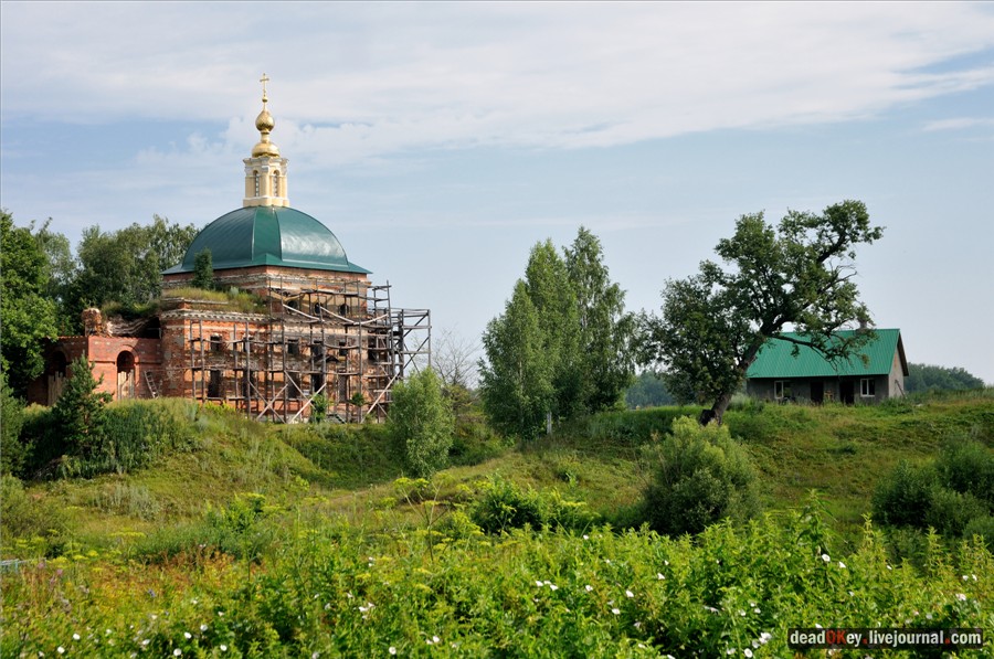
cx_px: 497
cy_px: 330
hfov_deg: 26.0
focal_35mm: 78
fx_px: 2150
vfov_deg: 17.4
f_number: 9
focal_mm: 52
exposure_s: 1/400
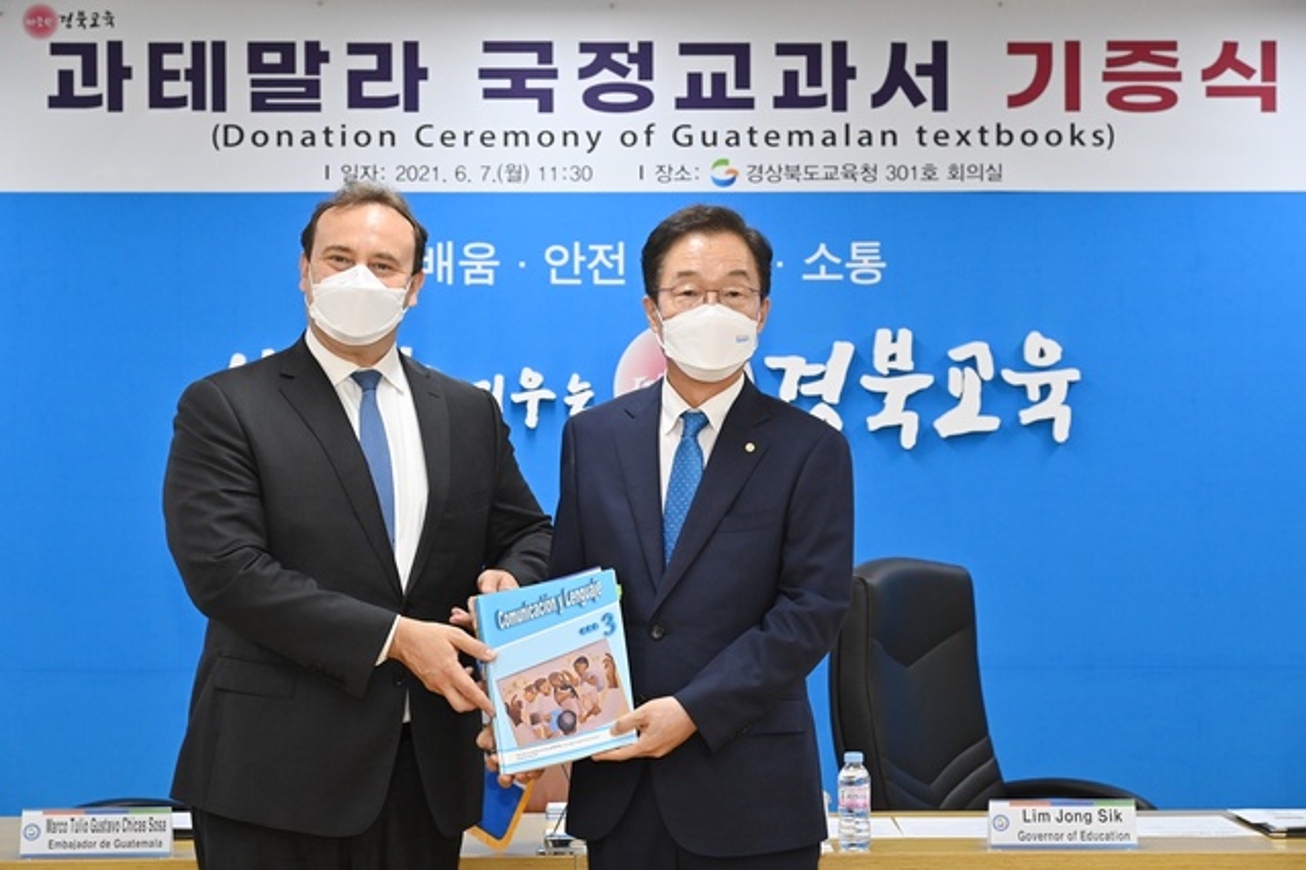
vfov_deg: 17.5
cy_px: 435
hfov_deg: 26.0
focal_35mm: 78
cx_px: 653
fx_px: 2829
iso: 2500
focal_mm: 78
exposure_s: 1/200
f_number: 6.3
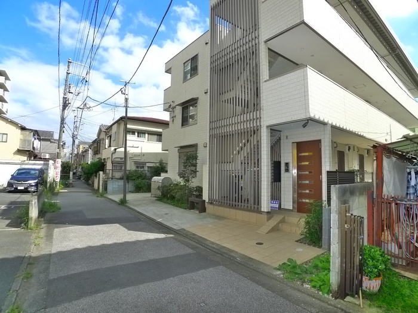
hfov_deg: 71.6
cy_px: 156
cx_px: 209
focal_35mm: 24
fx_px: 290
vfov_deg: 56.8
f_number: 4
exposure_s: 1/500
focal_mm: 5.1
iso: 400
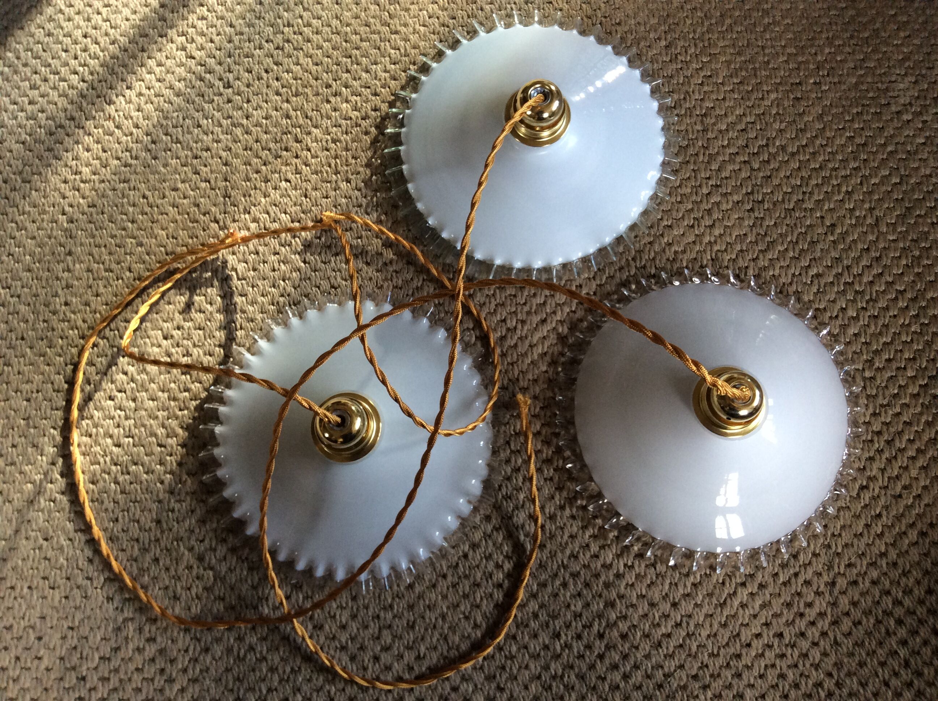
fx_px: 866
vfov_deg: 44.1
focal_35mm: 32
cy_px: 350
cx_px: 469
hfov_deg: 56.9
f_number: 2.4
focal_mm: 3.3
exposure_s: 1/25
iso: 80
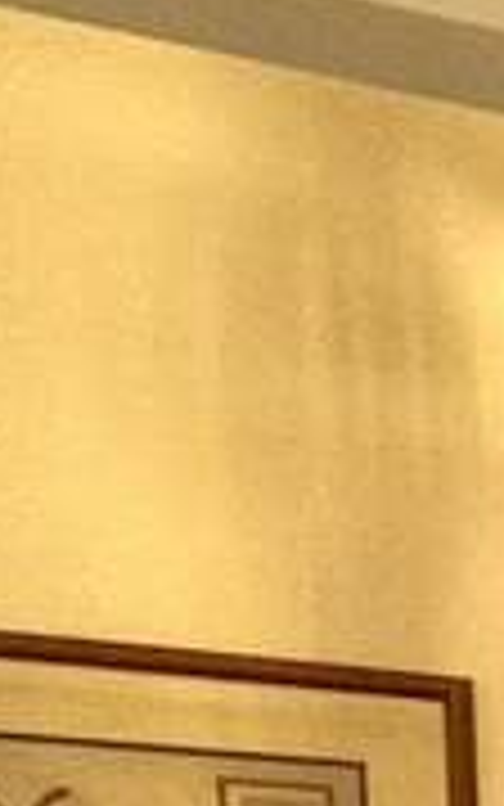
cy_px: 1423
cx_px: 1917
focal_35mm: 106
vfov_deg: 16.6
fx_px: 2328
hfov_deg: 8.2
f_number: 2.2
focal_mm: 2.22
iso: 125
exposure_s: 1/120
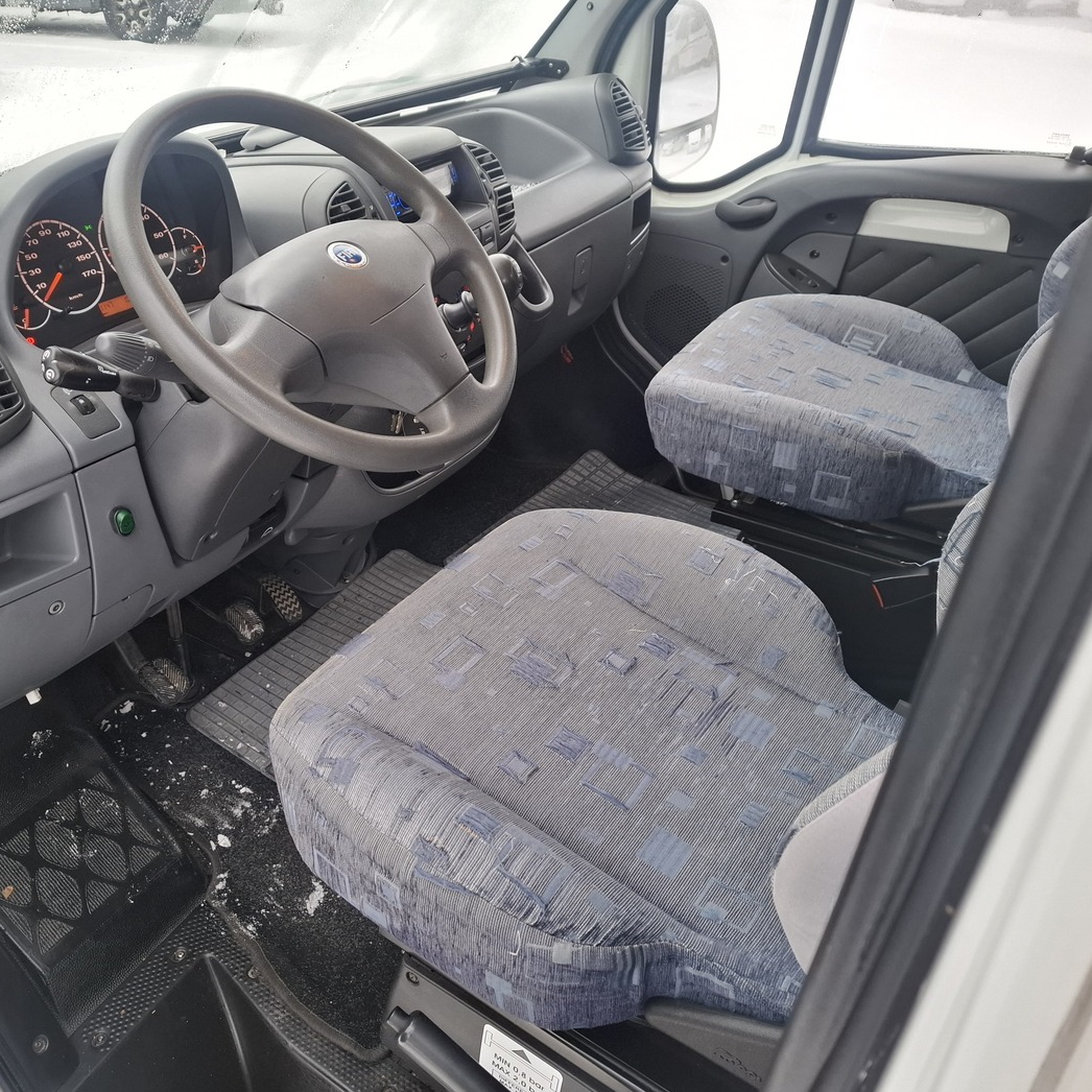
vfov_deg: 57.3
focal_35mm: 28
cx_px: 394
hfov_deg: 56.4
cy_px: 541
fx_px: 999
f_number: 1.8
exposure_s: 1/50
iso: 200
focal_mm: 5.54
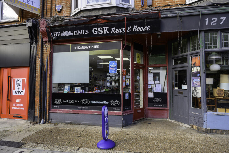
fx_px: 153
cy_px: 76
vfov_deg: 53.1
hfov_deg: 73.7
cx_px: 114
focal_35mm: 24
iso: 250
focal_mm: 24
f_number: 7.1
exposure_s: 1/160
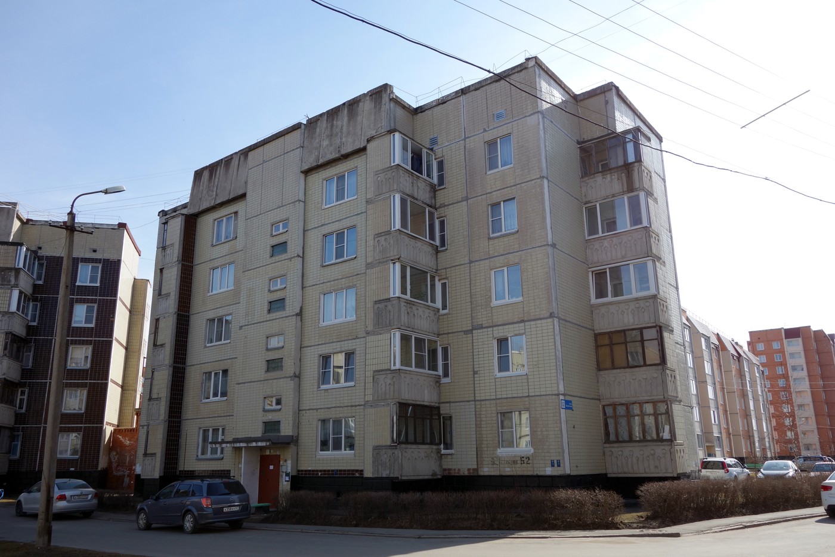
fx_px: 649
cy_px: 278
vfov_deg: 46.4
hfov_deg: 65.5
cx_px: 418
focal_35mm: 28
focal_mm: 10.4
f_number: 5.6
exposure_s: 1/400
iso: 125
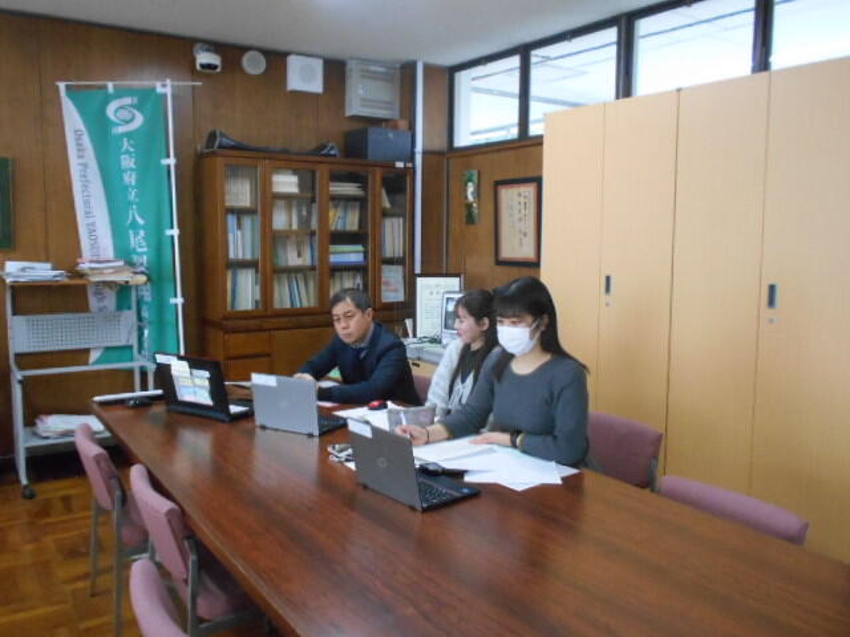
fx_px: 737
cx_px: 425
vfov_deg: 46.8
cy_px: 318
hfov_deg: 60.0
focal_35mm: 30
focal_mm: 5.1
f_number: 3.4
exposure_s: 1/100
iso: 800
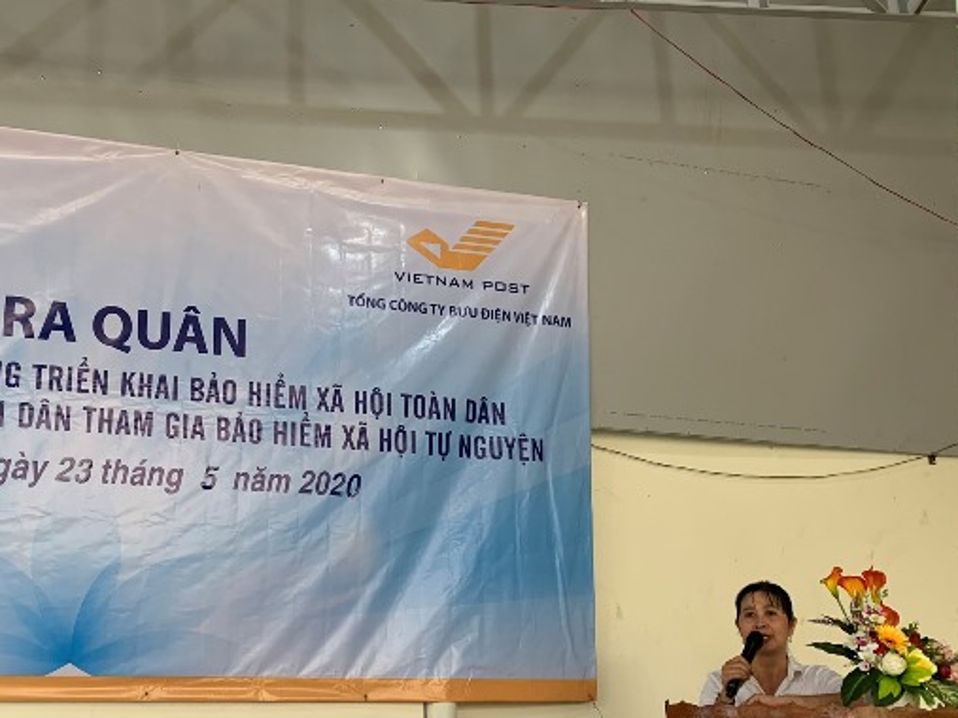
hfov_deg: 44.8
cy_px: 414
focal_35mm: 41
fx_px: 1134
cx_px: 287
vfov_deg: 35.1
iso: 100
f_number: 1.8
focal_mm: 4.25
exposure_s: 1/85
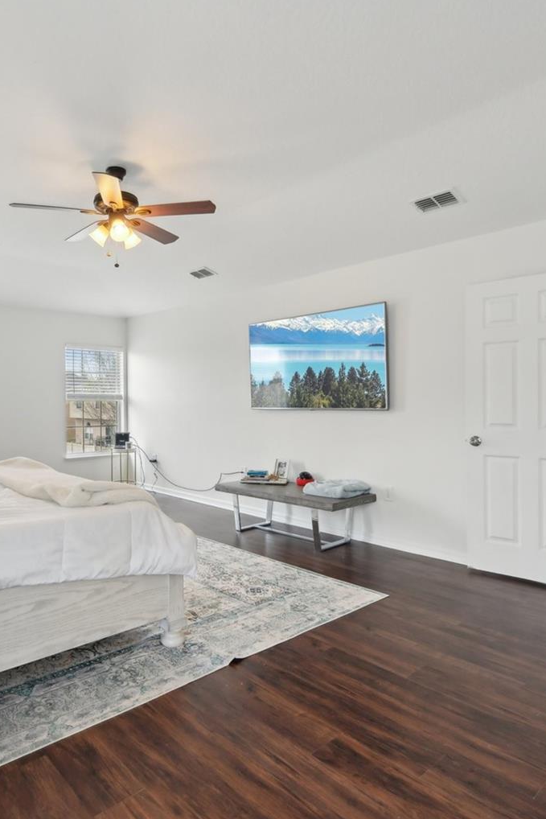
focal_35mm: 22
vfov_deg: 78.6
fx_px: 500
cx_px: 171
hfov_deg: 55.7
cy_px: 412
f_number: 8
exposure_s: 1/15
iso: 400
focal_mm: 14
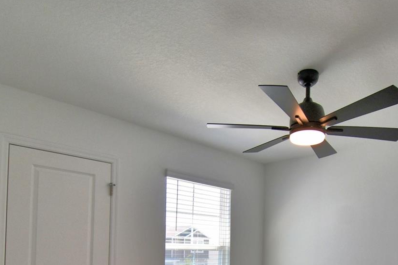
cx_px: 251
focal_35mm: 29
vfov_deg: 41.5
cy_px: 236
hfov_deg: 62.7
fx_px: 320
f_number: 4.5
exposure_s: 1/160
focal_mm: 10
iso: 200
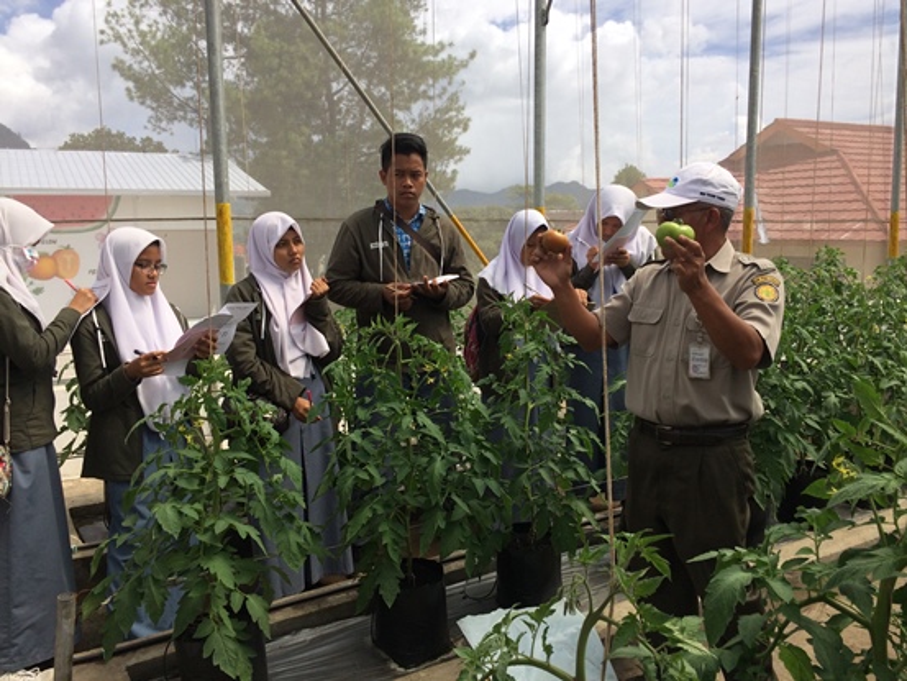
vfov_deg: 48.2
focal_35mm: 29
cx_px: 454
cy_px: 340
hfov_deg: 61.6
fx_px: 760
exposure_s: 1/1953
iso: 32
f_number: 2.2
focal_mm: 4.15
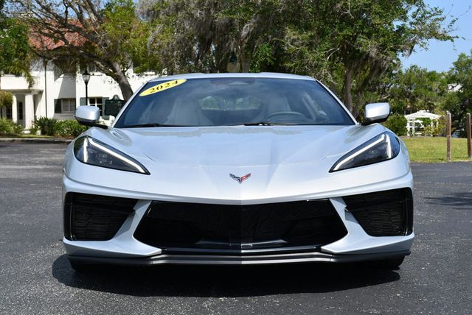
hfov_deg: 29.6
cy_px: 158
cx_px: 236
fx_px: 892
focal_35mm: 68
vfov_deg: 20.1
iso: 100
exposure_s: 1/250
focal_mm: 34
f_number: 8
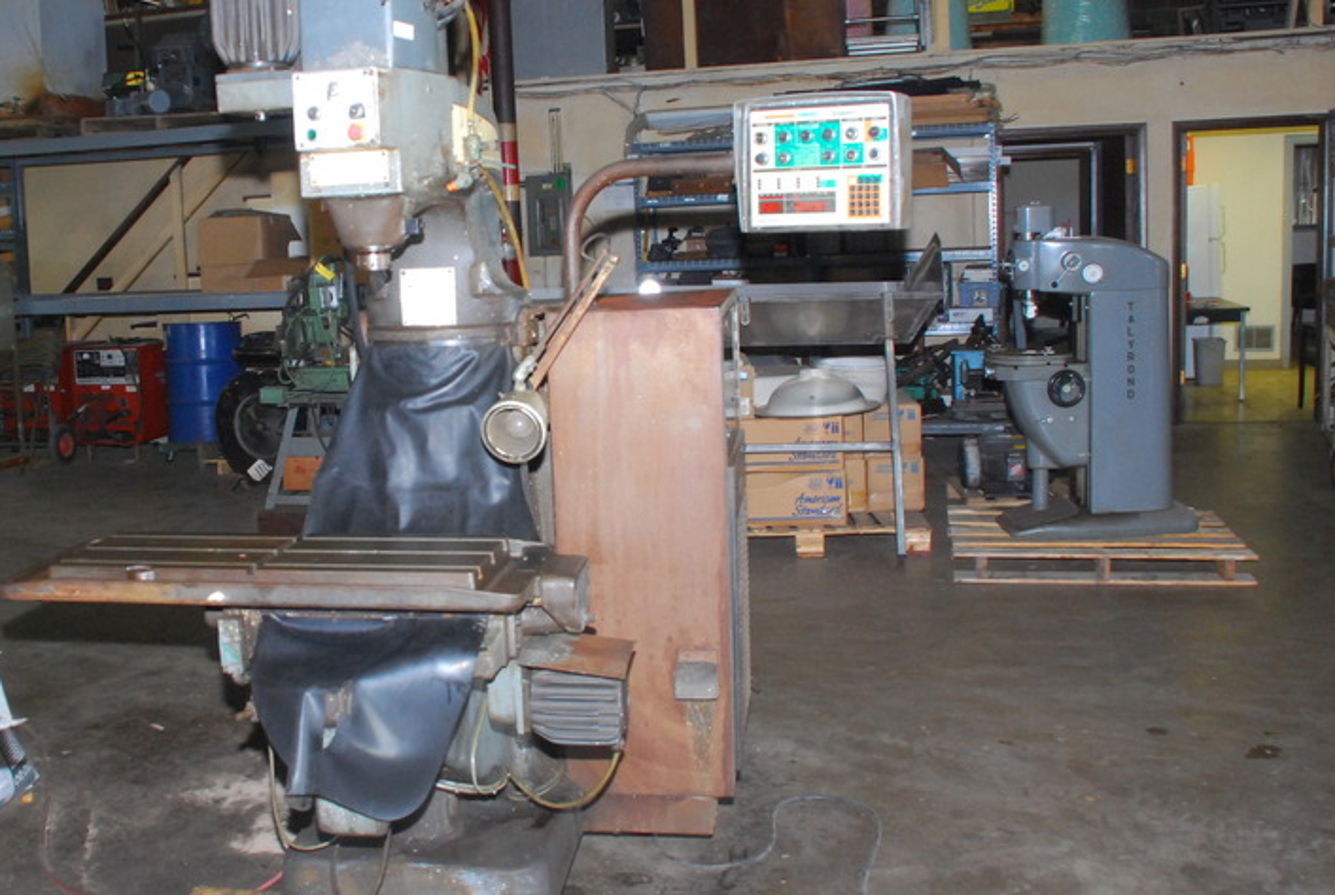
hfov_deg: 51.0
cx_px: 458
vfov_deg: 36.0
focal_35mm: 37
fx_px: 1374
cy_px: 401
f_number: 5
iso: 900
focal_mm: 18
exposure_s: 1/60
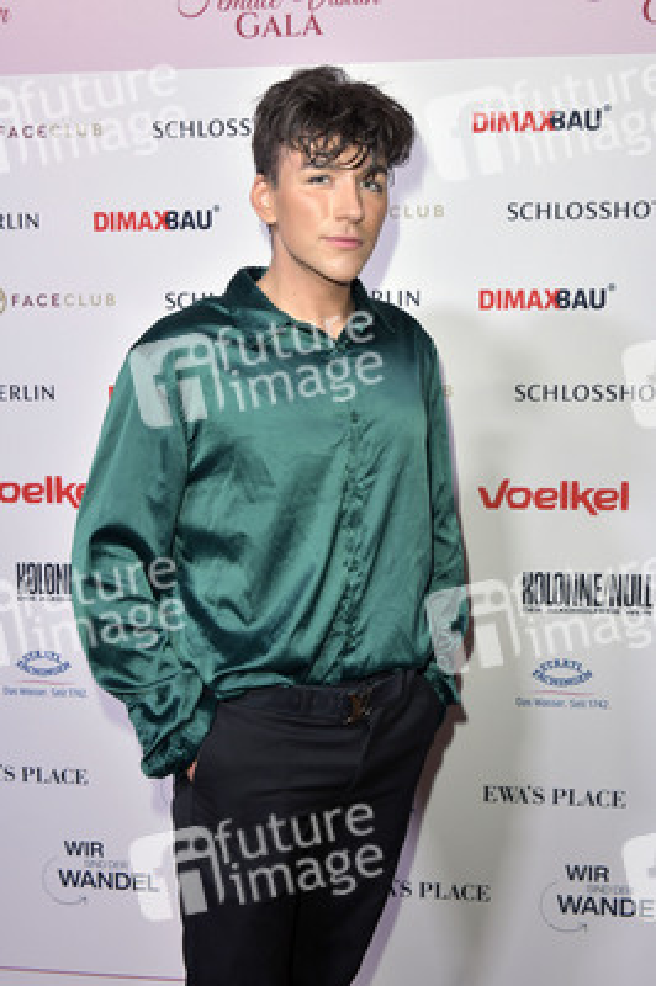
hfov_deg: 31.8
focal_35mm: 42
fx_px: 1150
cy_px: 493
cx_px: 328
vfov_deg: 46.4
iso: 1250
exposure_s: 1/200
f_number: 6.3
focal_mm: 42
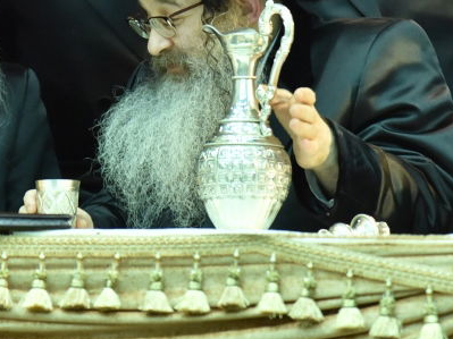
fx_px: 3872
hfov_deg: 6.7
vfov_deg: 5.0
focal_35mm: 296
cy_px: 97
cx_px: 92
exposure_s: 1/125
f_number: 4
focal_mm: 120
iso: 3200
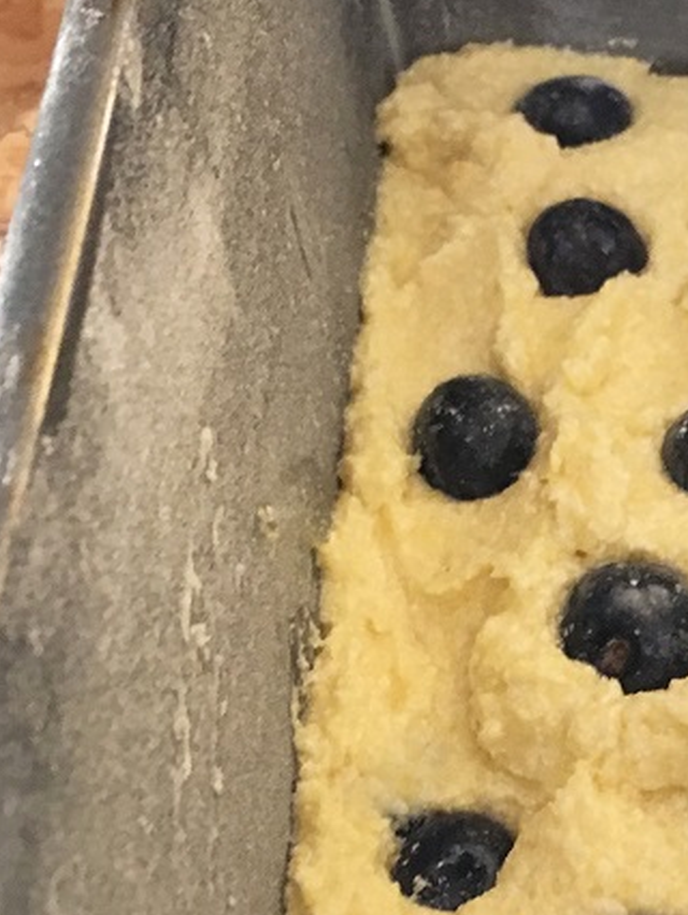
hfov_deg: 20.7
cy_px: 582
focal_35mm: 68
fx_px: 1800
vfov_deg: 28.4
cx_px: 746
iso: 400
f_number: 2.2
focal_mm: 4.15
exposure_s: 1/17
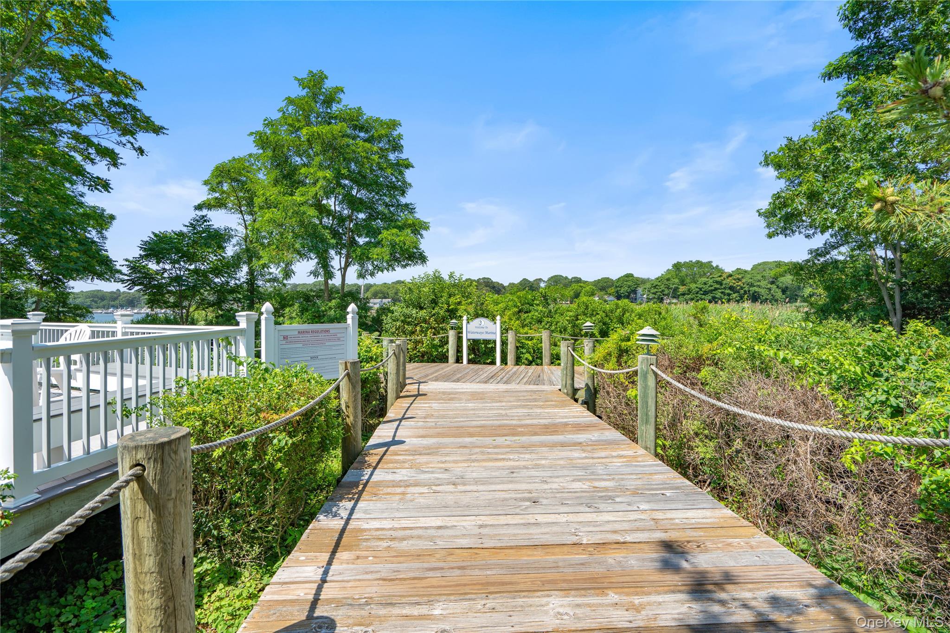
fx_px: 422
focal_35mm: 16
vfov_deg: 73.7
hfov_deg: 96.7
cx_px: 475
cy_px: 316
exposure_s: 1/200
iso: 64
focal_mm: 16
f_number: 5.6
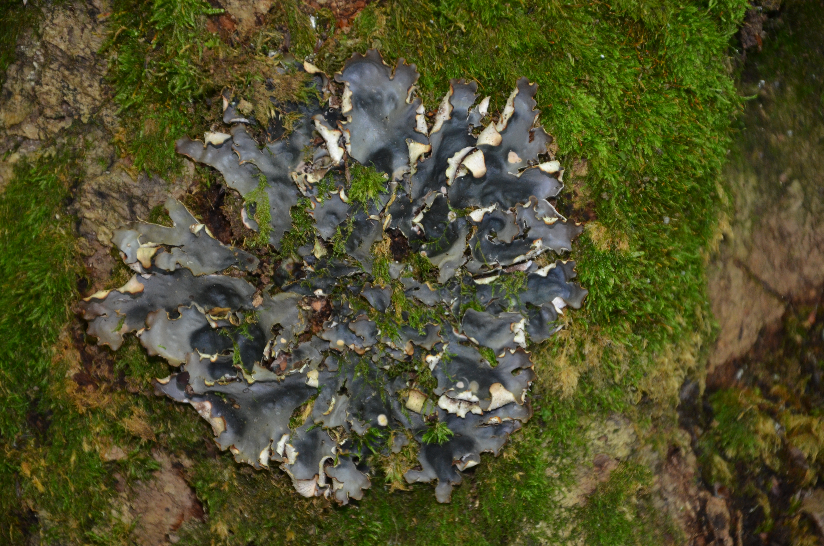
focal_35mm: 158
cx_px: 412
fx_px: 3598
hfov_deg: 13.1
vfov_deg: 8.7
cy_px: 273
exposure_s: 1/60
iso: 800
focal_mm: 105
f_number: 5.6
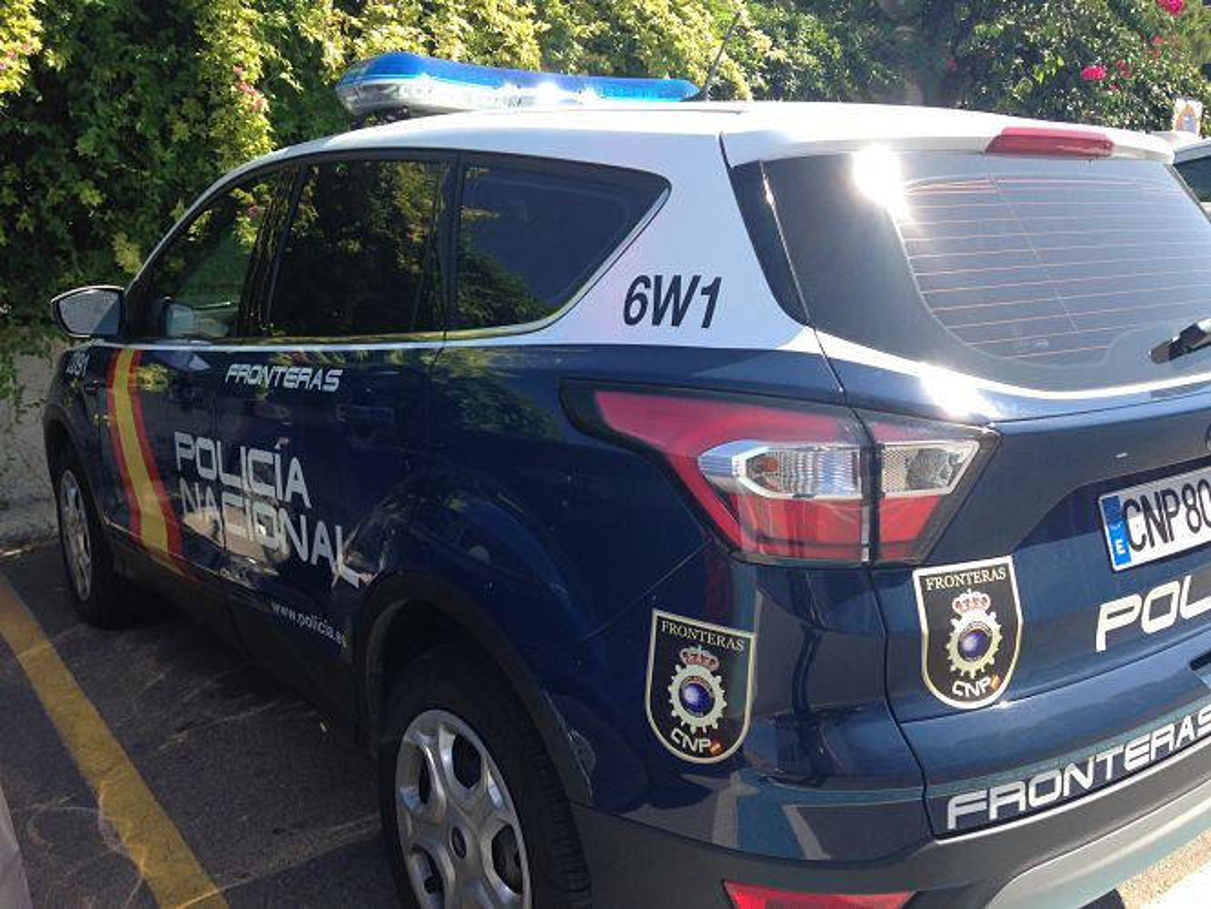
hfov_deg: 55.3
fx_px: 1155
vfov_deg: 43.0
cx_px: 606
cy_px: 454
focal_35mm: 33
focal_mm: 4.12
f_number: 2.4
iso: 50
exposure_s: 1/507
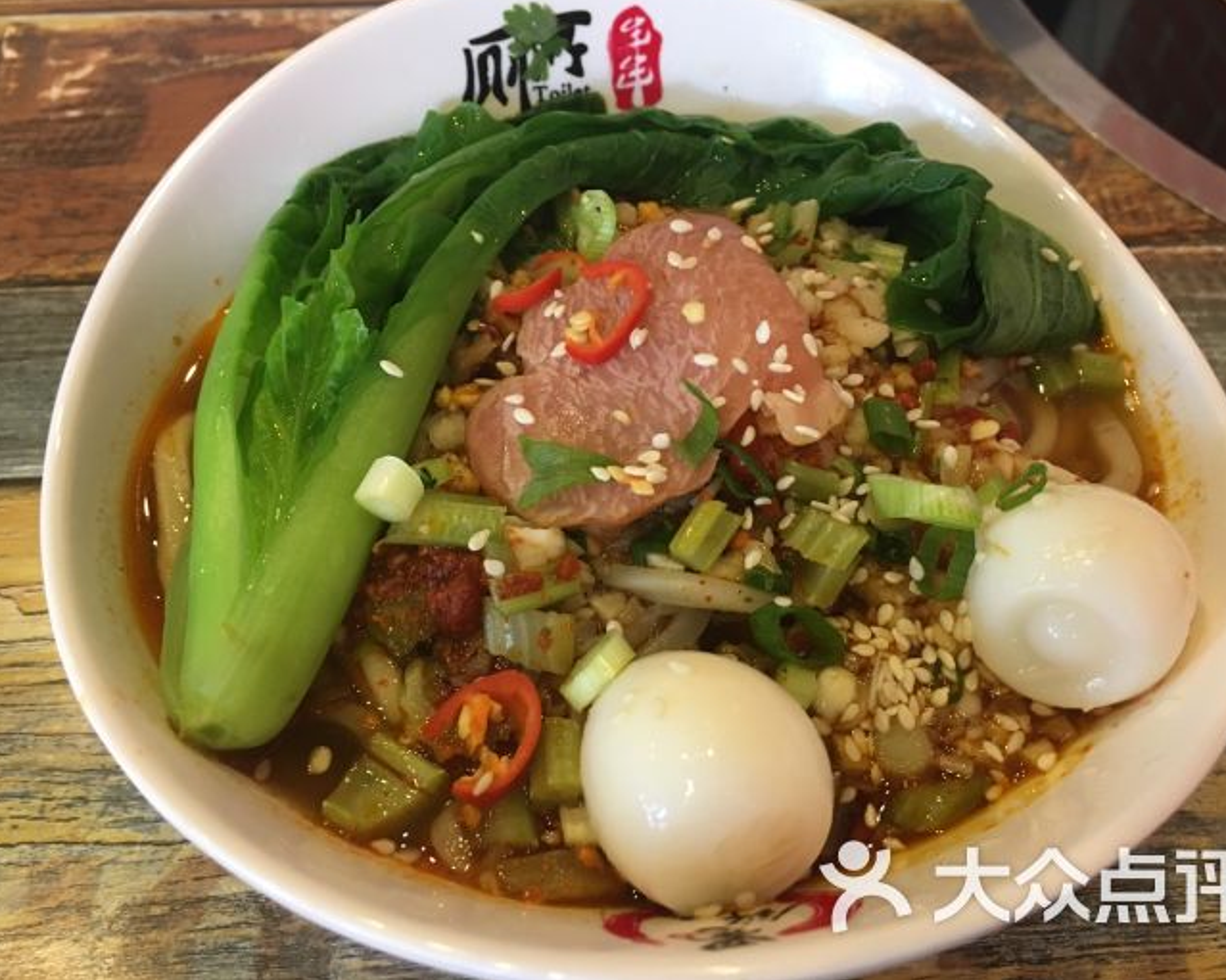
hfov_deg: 57.2
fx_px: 1125
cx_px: 629
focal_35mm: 31
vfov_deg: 47.1
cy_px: 482
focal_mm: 4.15
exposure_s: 1/33
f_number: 2.2
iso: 160
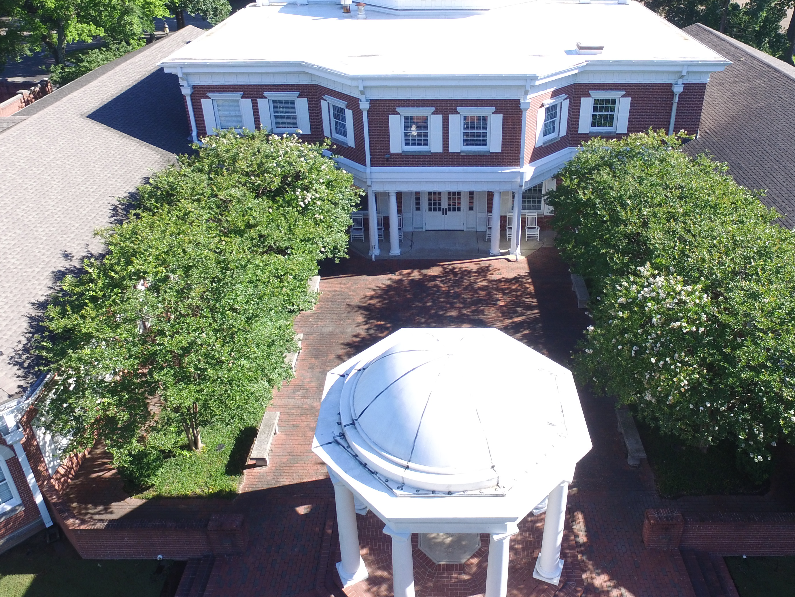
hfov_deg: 61.5
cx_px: 445
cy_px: 219
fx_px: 666
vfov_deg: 47.7
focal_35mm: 29
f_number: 2.8
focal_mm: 3.61
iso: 100
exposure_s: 1/240
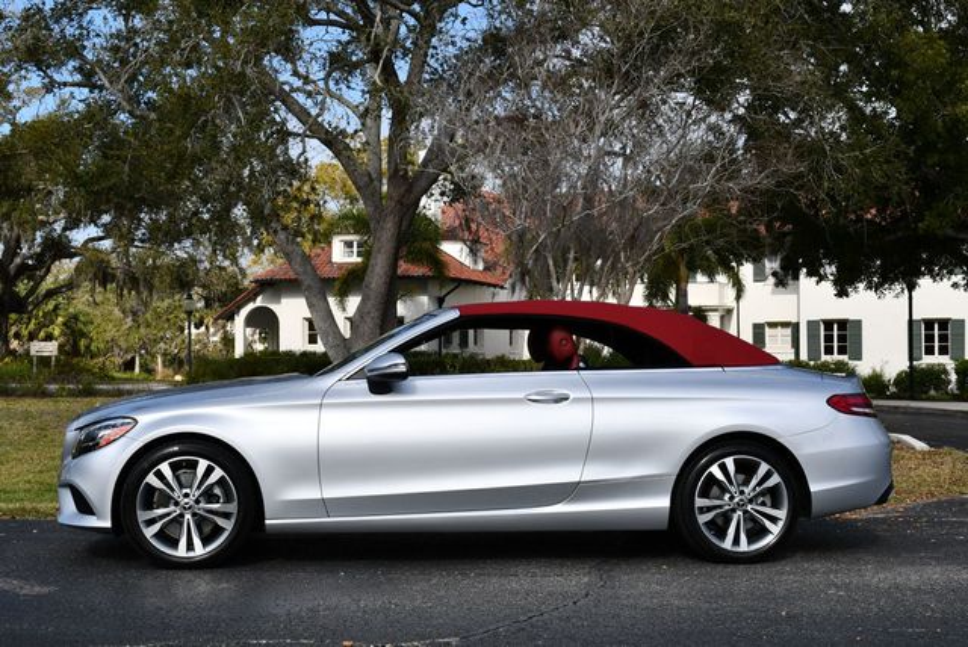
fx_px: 1292
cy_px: 324
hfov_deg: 41.1
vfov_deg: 28.1
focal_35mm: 48
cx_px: 484
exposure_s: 1/320
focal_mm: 24
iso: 100
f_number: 9
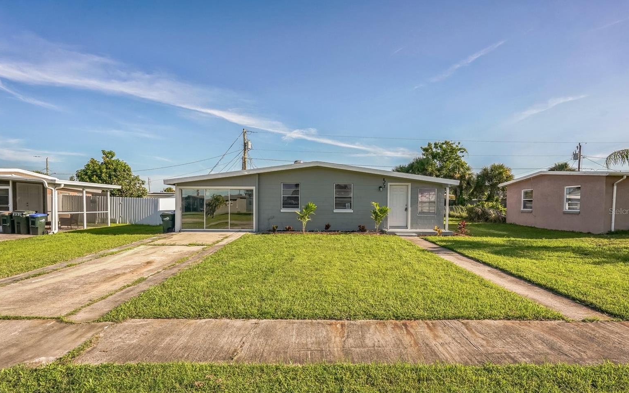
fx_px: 291
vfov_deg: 67.9
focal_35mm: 17
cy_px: 211
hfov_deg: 94.4
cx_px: 317
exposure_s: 1/1000
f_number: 8
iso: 400
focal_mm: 16
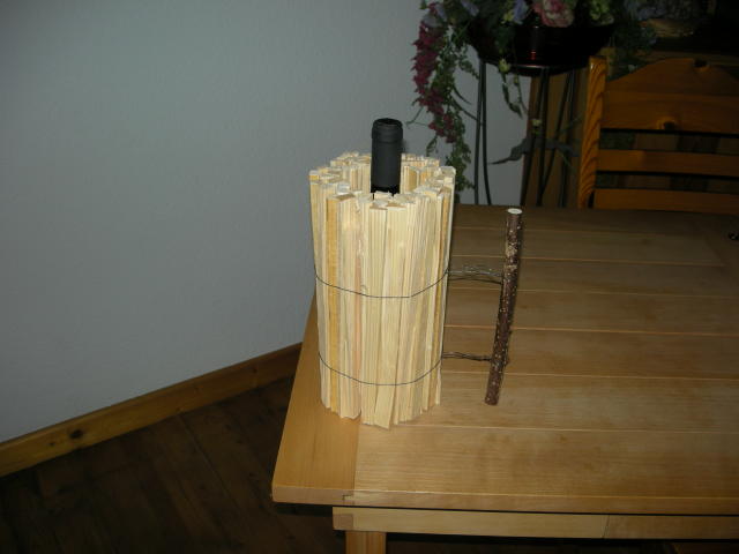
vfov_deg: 40.7
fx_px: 747
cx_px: 370
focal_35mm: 35
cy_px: 277
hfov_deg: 52.6
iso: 50
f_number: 2.8
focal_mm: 5.7
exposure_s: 1/60
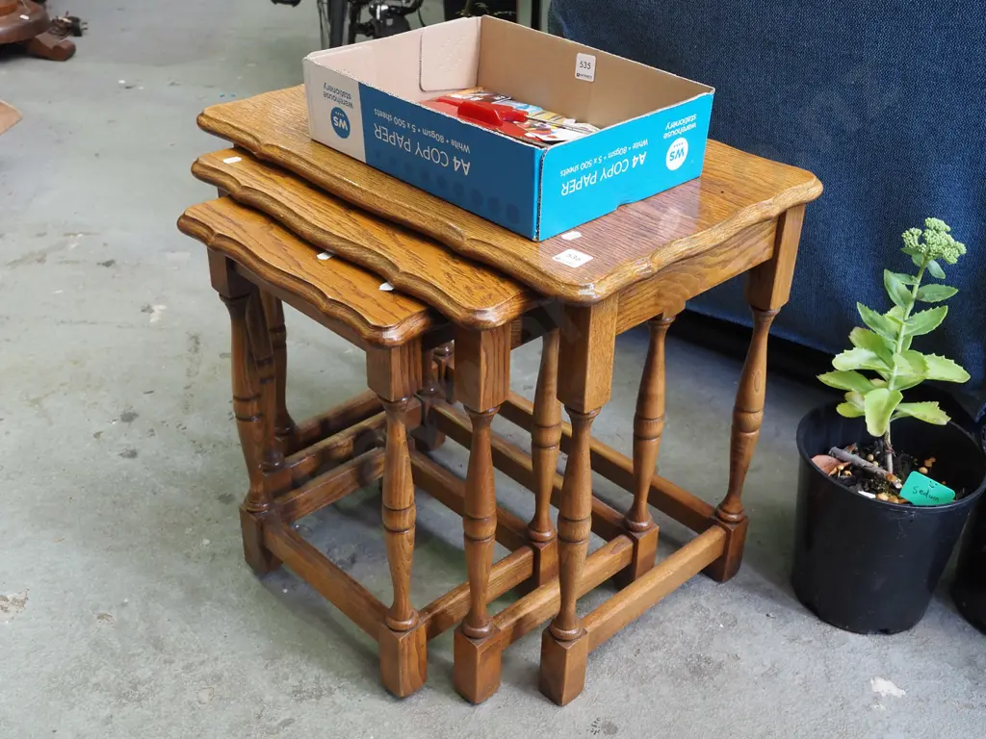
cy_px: 370
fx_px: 1139
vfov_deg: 36.0
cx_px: 493
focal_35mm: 40
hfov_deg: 46.8
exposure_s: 1/60
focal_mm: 20
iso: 1600
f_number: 5.6
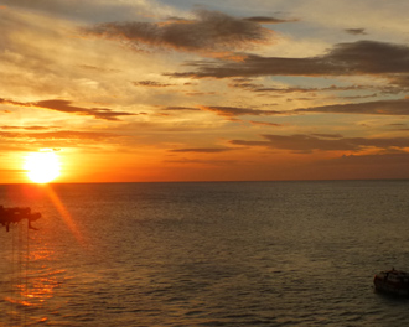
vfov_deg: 24.5
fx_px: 750
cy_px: 120
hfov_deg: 29.9
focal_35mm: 62
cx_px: 314
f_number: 3.9
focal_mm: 7.4
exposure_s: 1/500
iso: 160
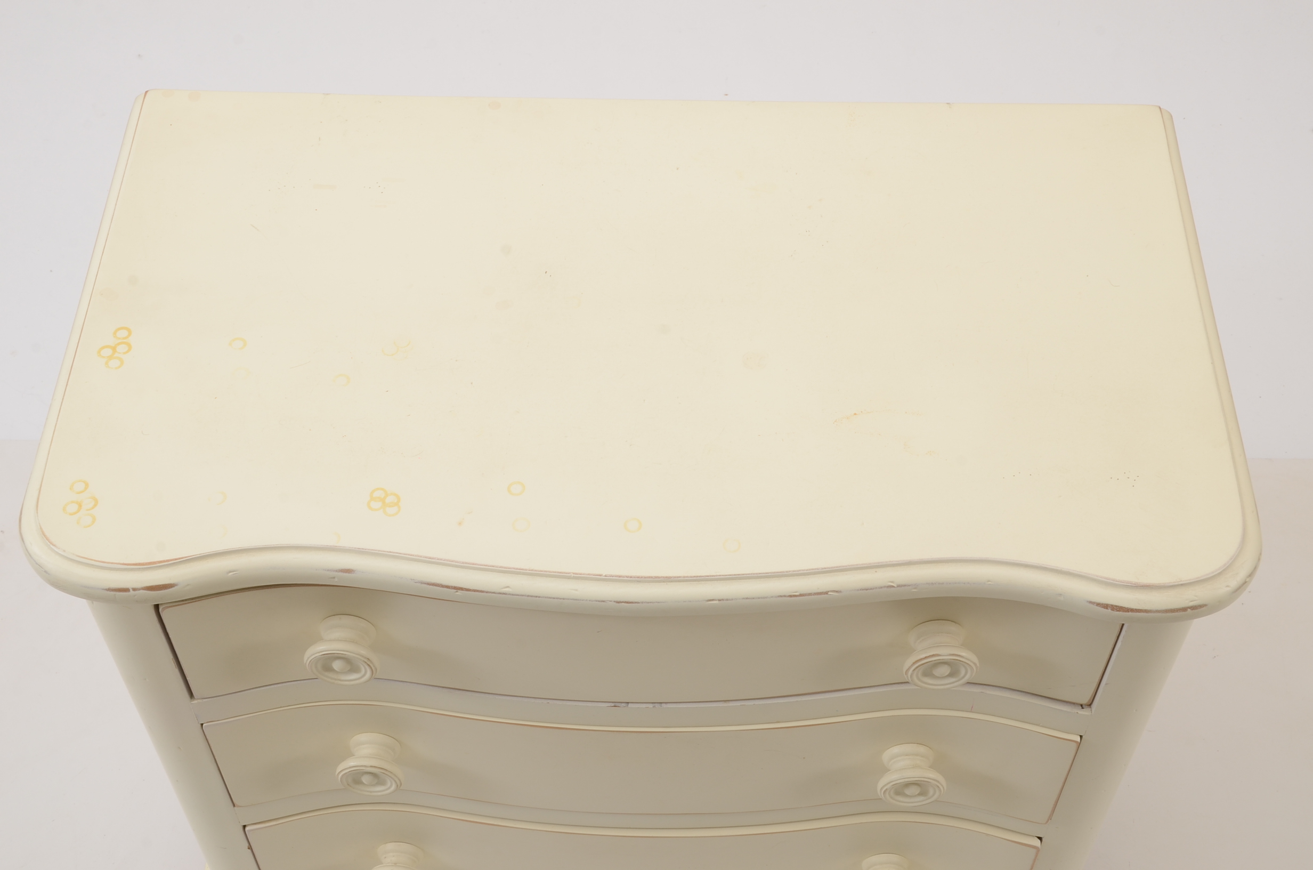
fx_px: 1856
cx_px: 656
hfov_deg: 39.0
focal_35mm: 51
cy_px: 435
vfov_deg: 26.4
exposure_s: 1/125
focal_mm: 34
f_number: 11
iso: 200
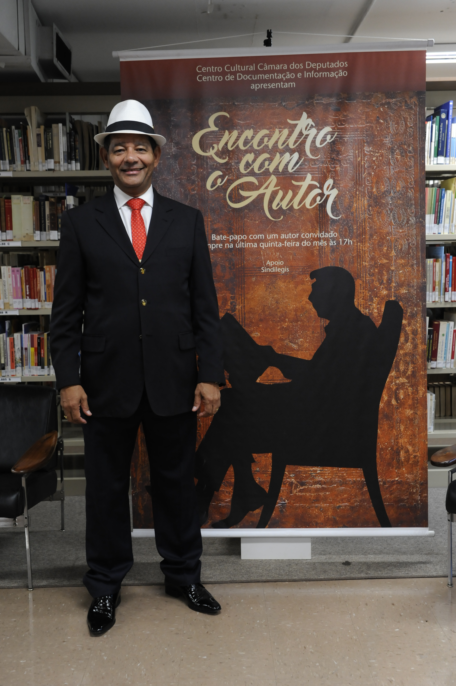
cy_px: 343
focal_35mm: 40
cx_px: 228
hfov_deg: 33.4
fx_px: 761
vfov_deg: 48.5
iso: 2000
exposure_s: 1/125
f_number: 4.5
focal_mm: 40
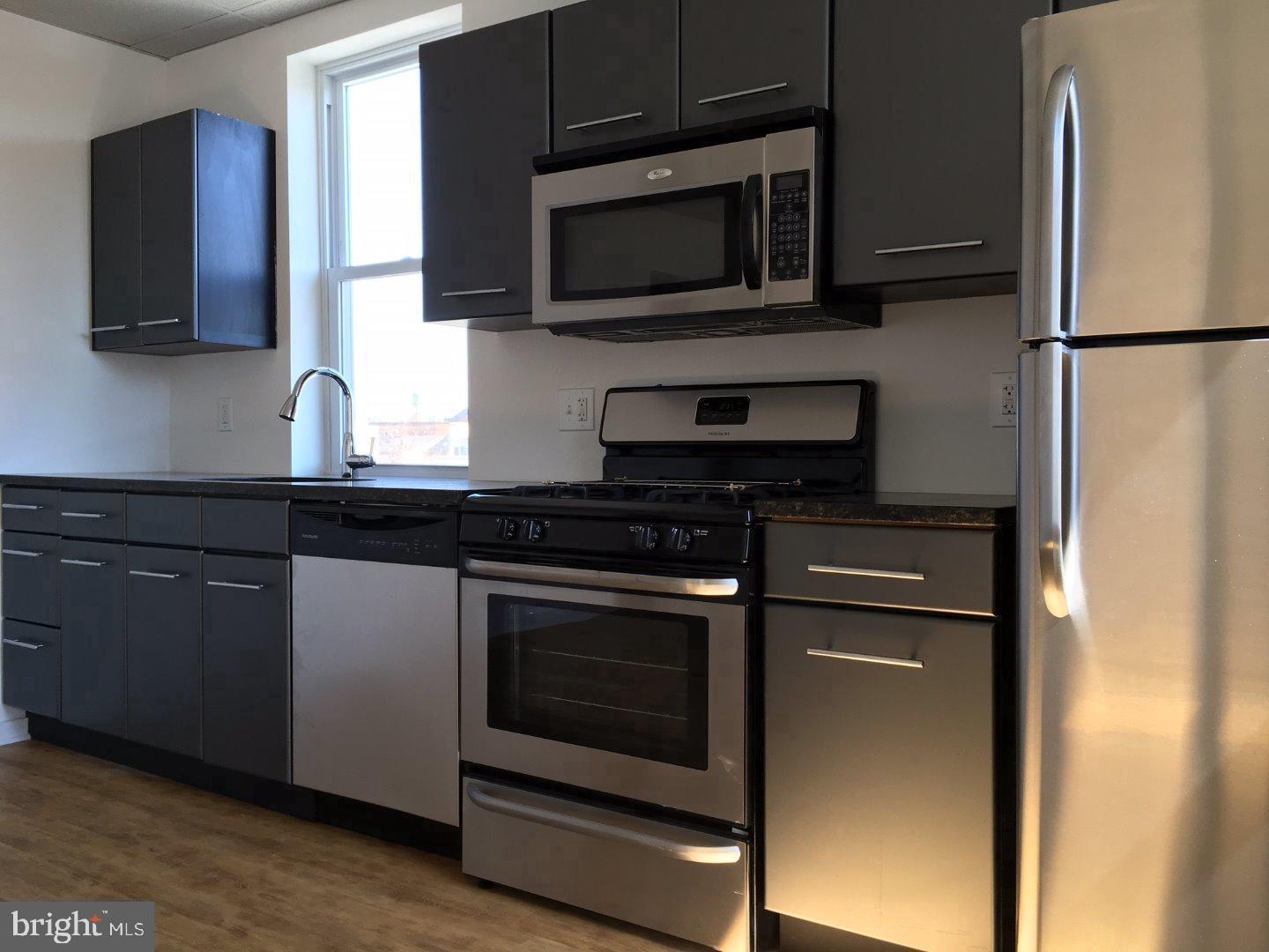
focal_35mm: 29
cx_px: 634
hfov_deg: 61.7
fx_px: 1063
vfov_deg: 48.2
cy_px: 476
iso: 32
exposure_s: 1/60
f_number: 2.2
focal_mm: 4.15
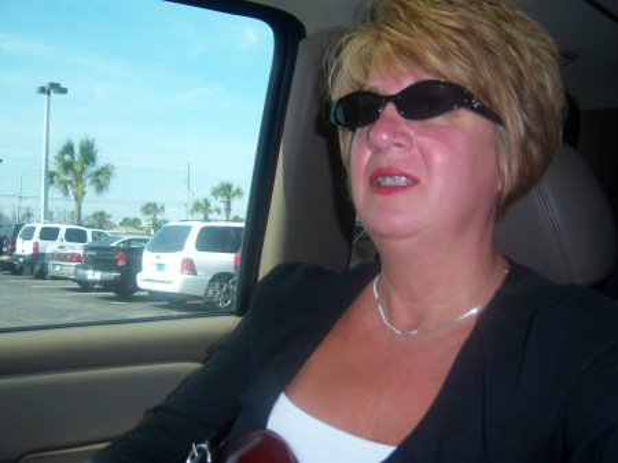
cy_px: 232
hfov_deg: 51.4
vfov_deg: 39.6
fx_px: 642
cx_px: 309
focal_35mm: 36
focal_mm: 7.5
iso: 80
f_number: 2.8
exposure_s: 1/500
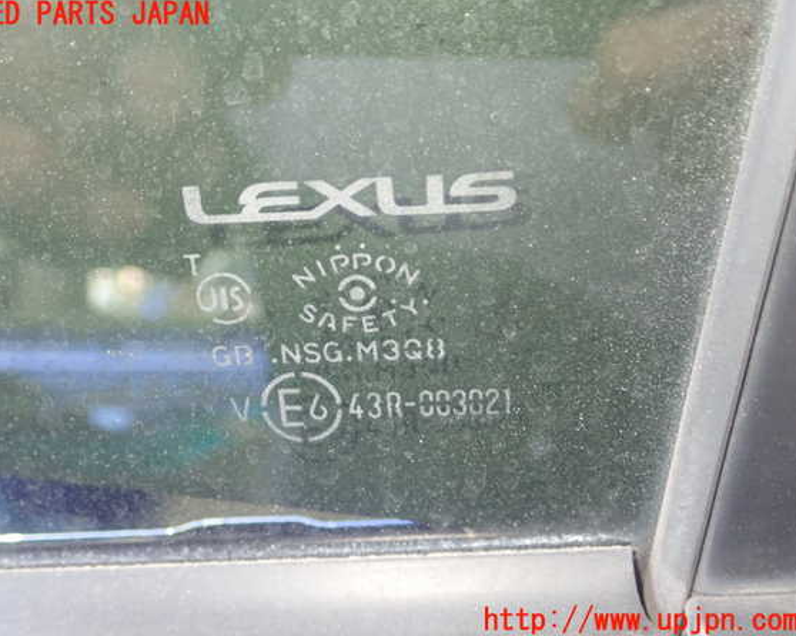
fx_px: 989
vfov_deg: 35.7
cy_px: 318
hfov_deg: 43.8
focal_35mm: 42
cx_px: 378
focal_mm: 7.34
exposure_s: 1/20
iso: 800
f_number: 2.8
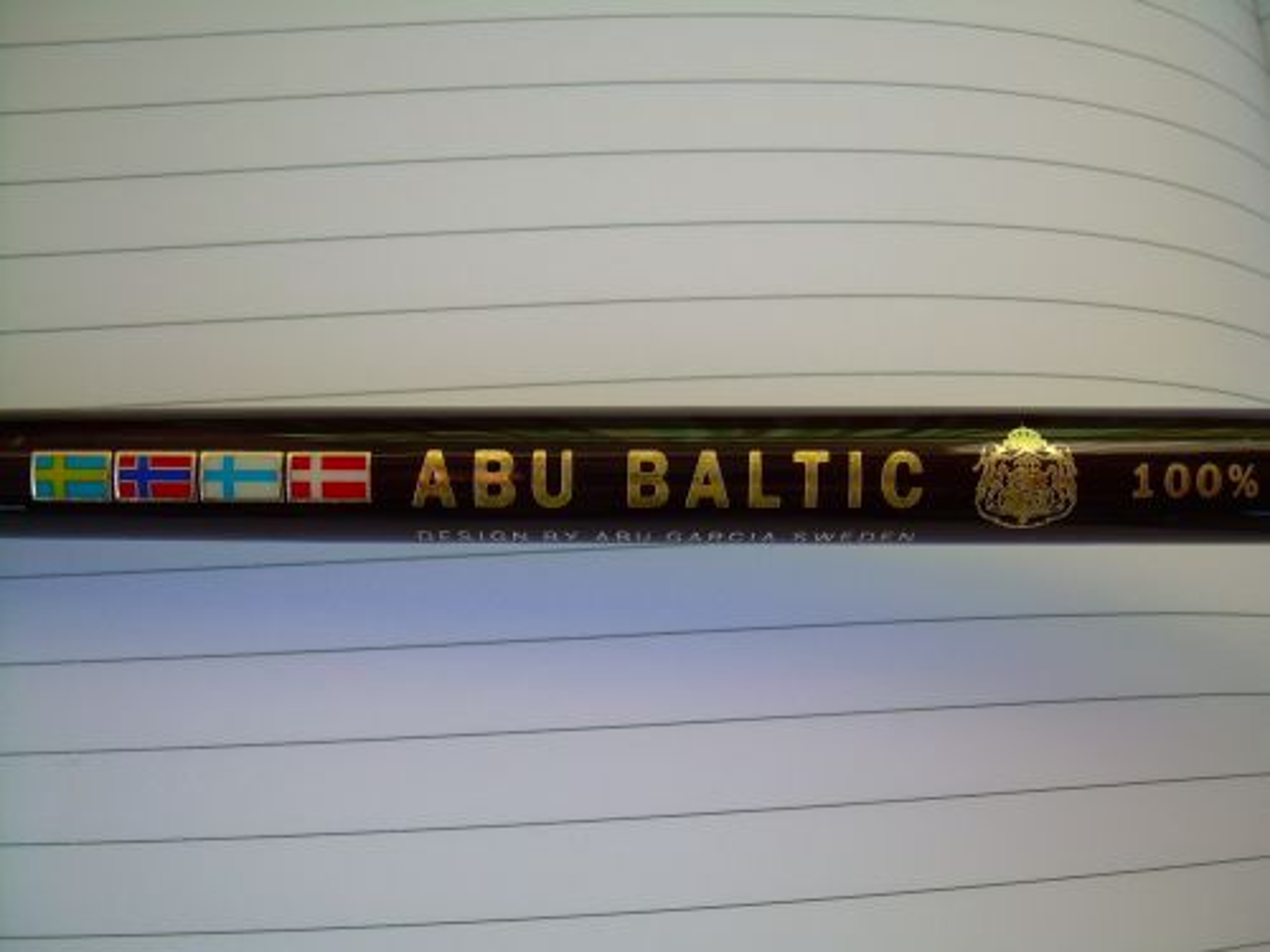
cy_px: 476
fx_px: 1394
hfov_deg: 49.0
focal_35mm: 38
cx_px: 635
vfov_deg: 37.7
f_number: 2.8
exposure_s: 1/149
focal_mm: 6.3
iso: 50
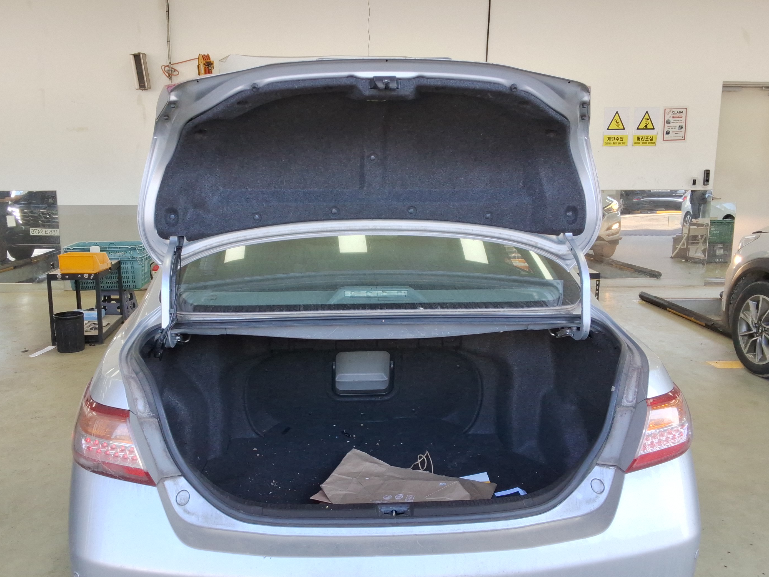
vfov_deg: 42.9
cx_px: 357
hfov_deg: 55.3
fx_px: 733
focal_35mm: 33
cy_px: 284
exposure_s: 1/150
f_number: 1.9
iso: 32
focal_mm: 2.91
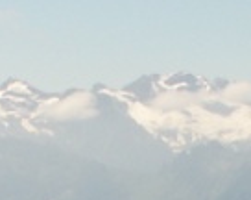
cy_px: 311
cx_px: 221
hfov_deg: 7.5
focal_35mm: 258
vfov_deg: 5.9
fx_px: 1911
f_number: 7.1
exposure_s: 1/250
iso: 50
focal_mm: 5.86
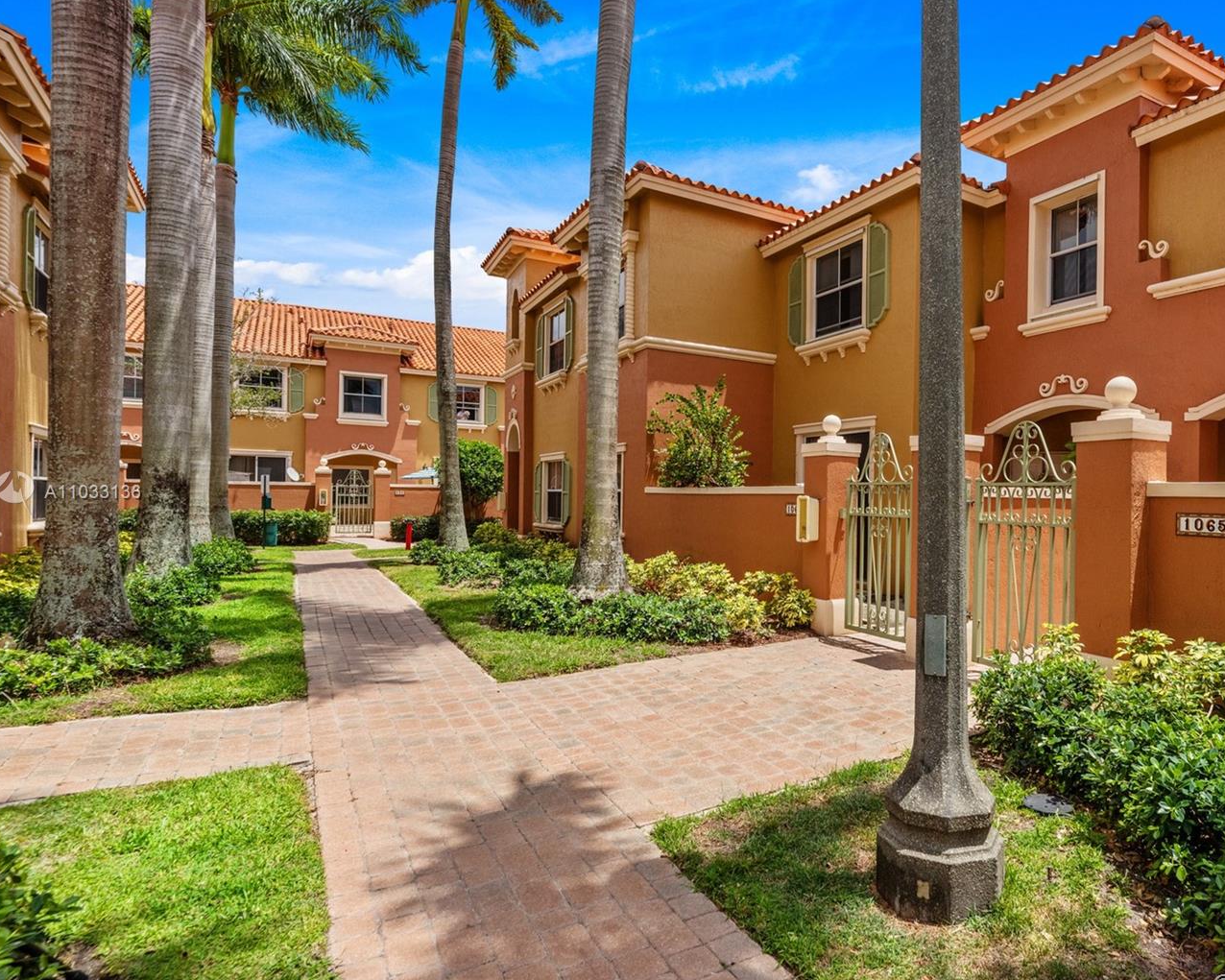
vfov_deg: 68.1
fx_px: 725
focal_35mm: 20
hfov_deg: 79.1
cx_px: 757
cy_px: 493
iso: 320
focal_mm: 17
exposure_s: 1/640
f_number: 7.1
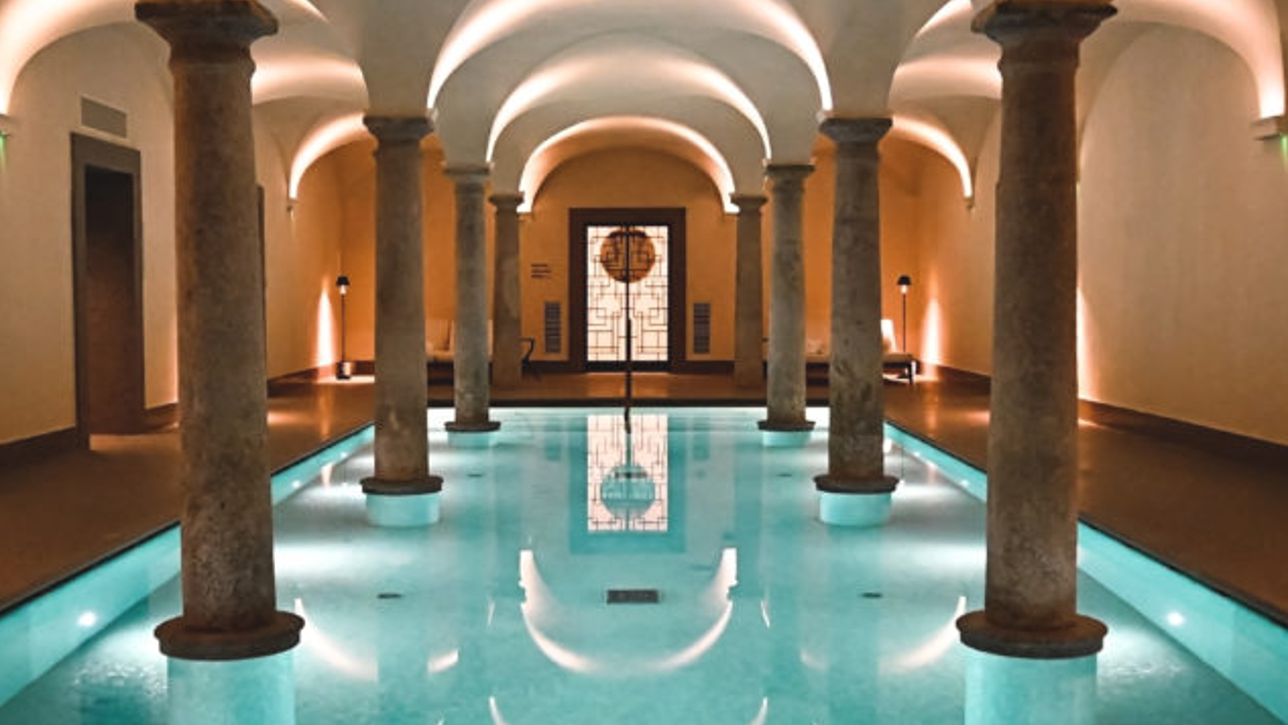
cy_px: 315
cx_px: 637
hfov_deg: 47.0
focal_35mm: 43
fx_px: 1483
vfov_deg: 27.4
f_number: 3.5
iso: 5000
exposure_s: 1/60
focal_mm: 17.5
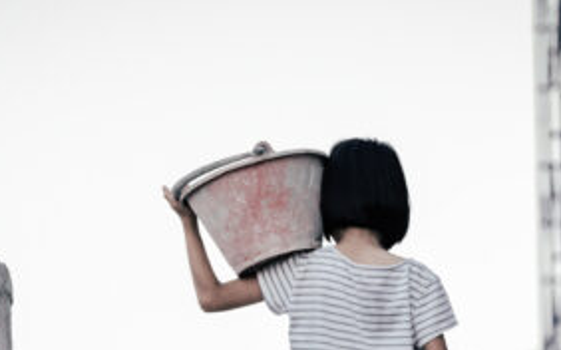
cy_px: 408
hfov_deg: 8.2
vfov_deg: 5.1
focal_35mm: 257
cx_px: 300
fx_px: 3928
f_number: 2.8
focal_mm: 102
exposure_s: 1/250
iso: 320
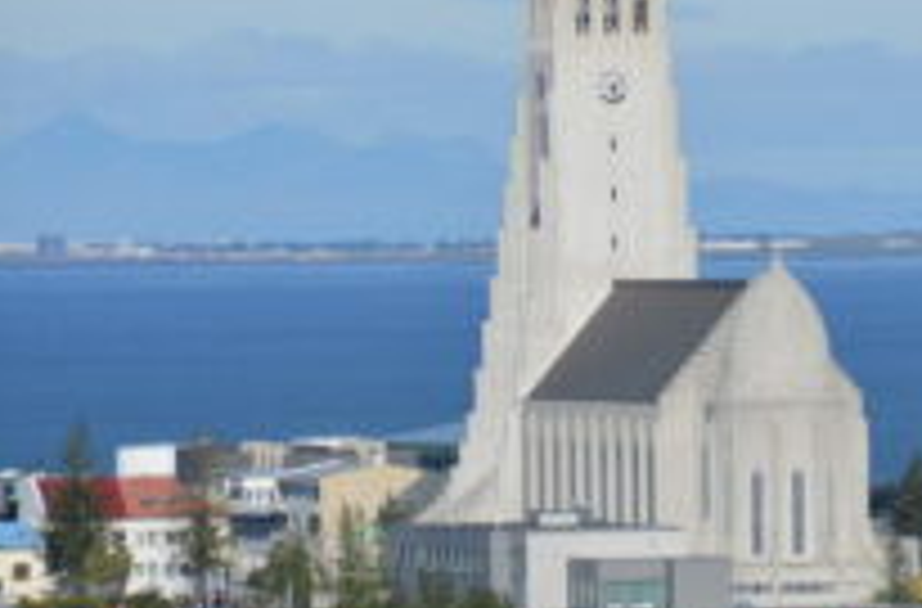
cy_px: 270
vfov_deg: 1.9
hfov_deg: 2.8
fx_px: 18650
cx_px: 654
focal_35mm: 731
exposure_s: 1/1000
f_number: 8
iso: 125
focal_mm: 220
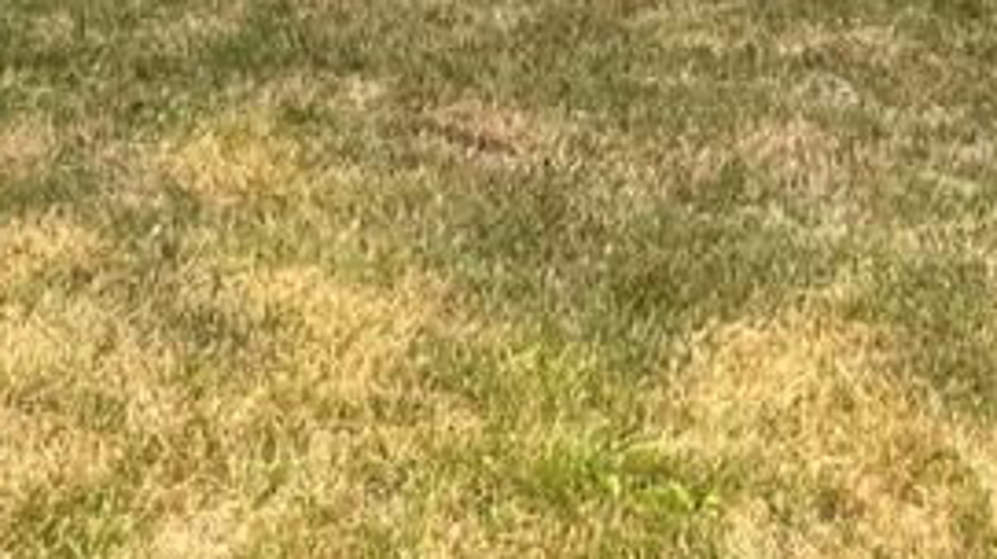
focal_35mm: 107
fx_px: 2827
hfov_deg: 19.9
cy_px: -776
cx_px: 659
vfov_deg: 9.9
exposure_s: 1/2571
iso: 50
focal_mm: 5.7
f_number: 1.5
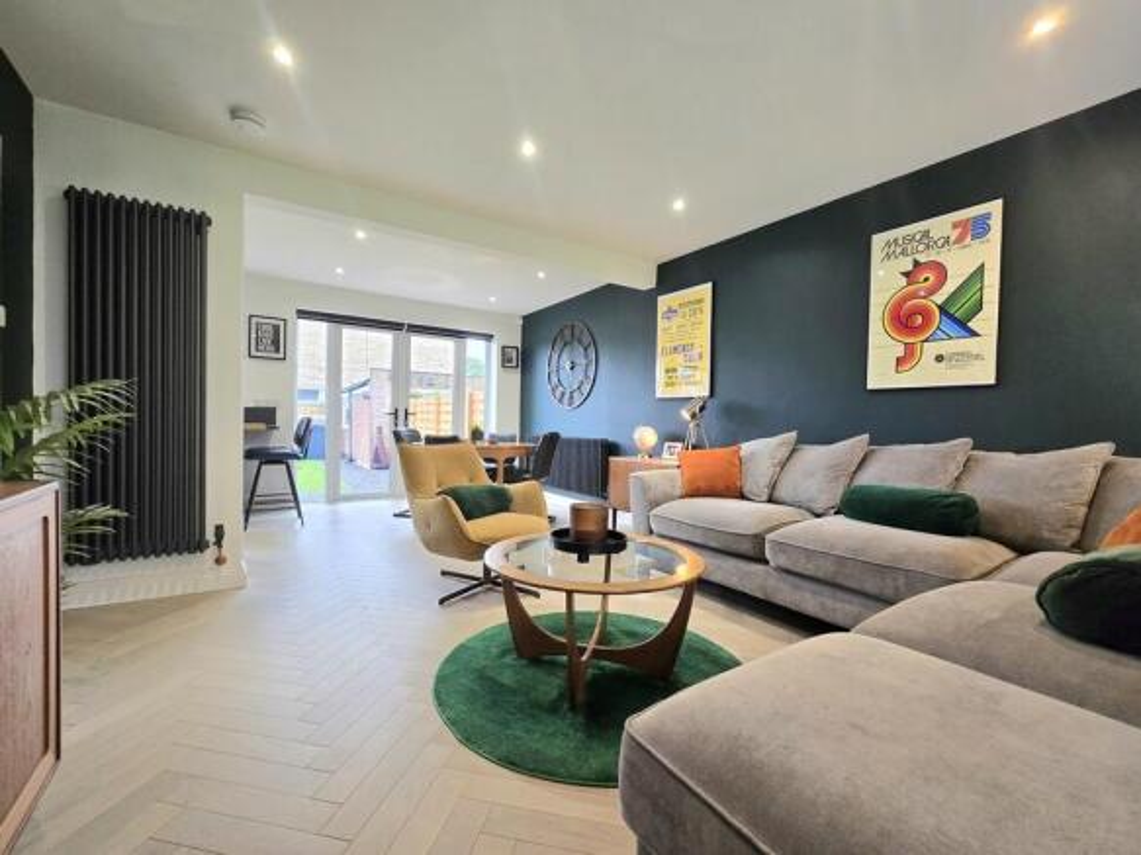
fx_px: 428
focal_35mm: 13
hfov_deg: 106.2
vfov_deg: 89.9
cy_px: 428
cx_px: 570
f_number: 2.2
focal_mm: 2.2
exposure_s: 1/50.3
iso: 200
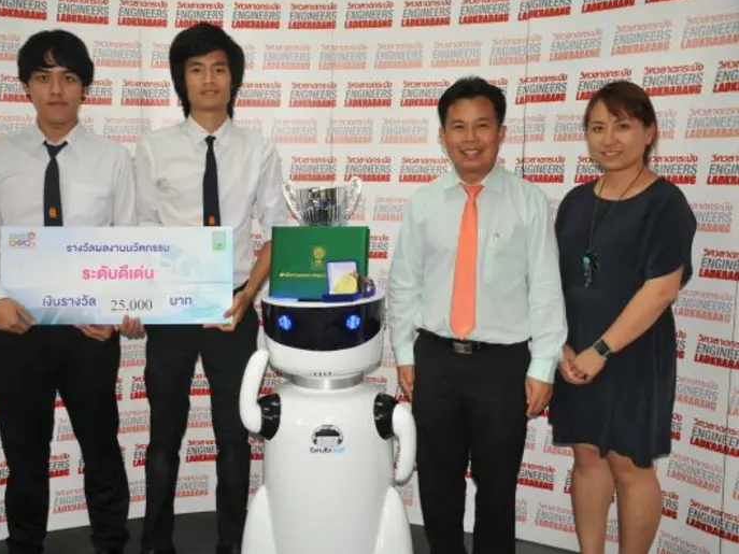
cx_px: 324
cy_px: 276
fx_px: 768
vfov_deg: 39.6
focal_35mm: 36
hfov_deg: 51.2
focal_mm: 22
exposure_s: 1/60
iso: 200
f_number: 3.8
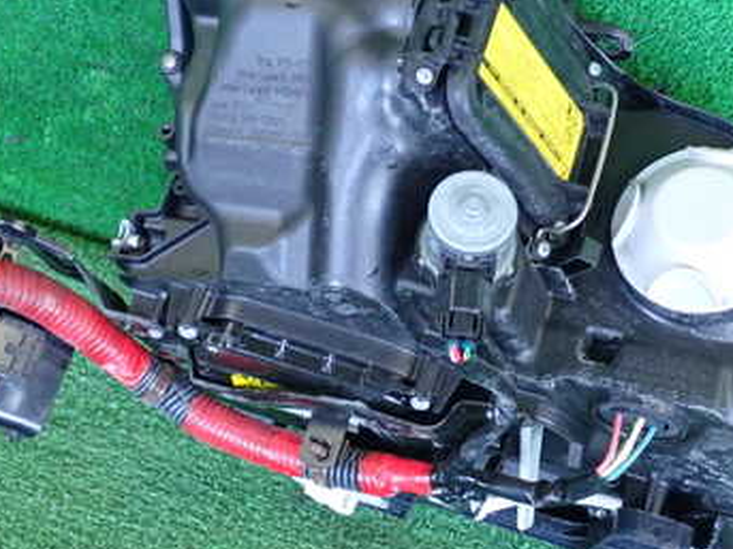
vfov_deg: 23.2
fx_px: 1334
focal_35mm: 63
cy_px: 222
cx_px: 474
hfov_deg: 30.6
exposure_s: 1/125
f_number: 2.5
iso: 1000
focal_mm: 6.37
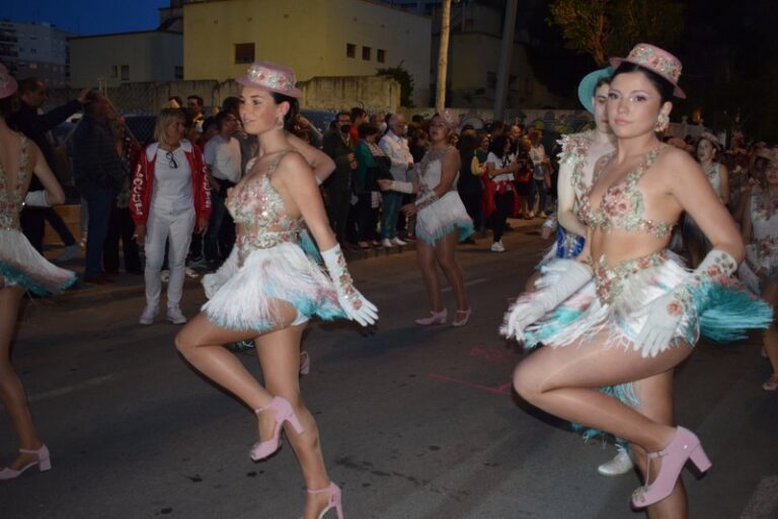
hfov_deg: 53.1
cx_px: 389
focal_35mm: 36
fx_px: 778
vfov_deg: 36.9
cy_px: 260
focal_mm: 24
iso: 1800
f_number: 4
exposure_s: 1/60
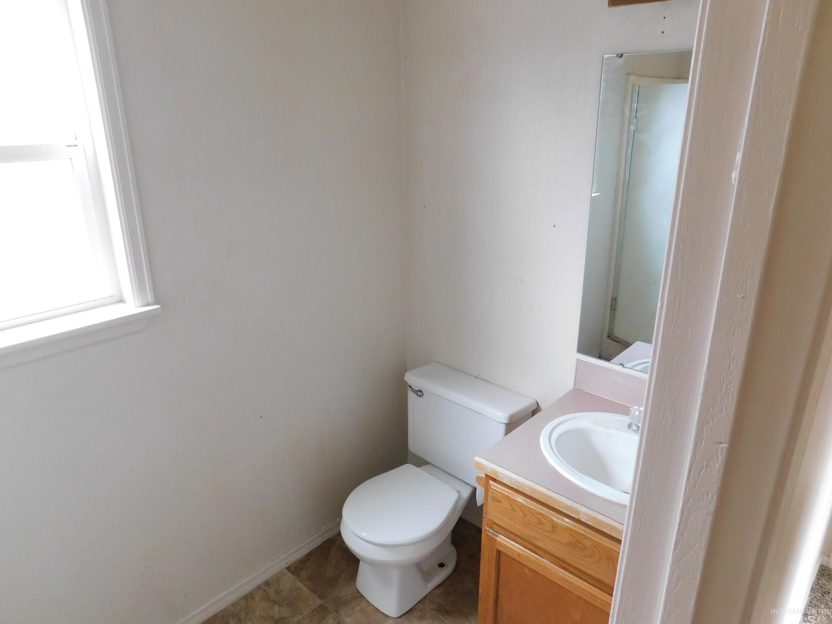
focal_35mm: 24
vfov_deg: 56.8
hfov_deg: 71.6
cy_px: 315
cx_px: 402
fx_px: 577
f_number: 3
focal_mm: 4
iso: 400
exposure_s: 1/13
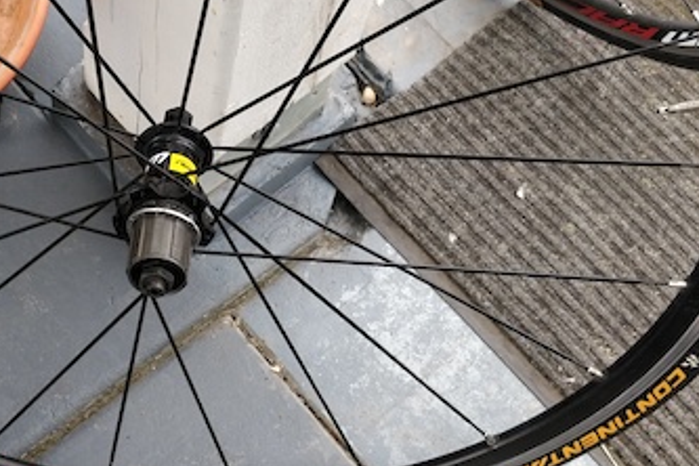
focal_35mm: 60
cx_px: 191
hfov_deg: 32.9
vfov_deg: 22.6
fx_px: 1165
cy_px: 174
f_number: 1.7
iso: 100
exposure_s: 1/167
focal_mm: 4.1
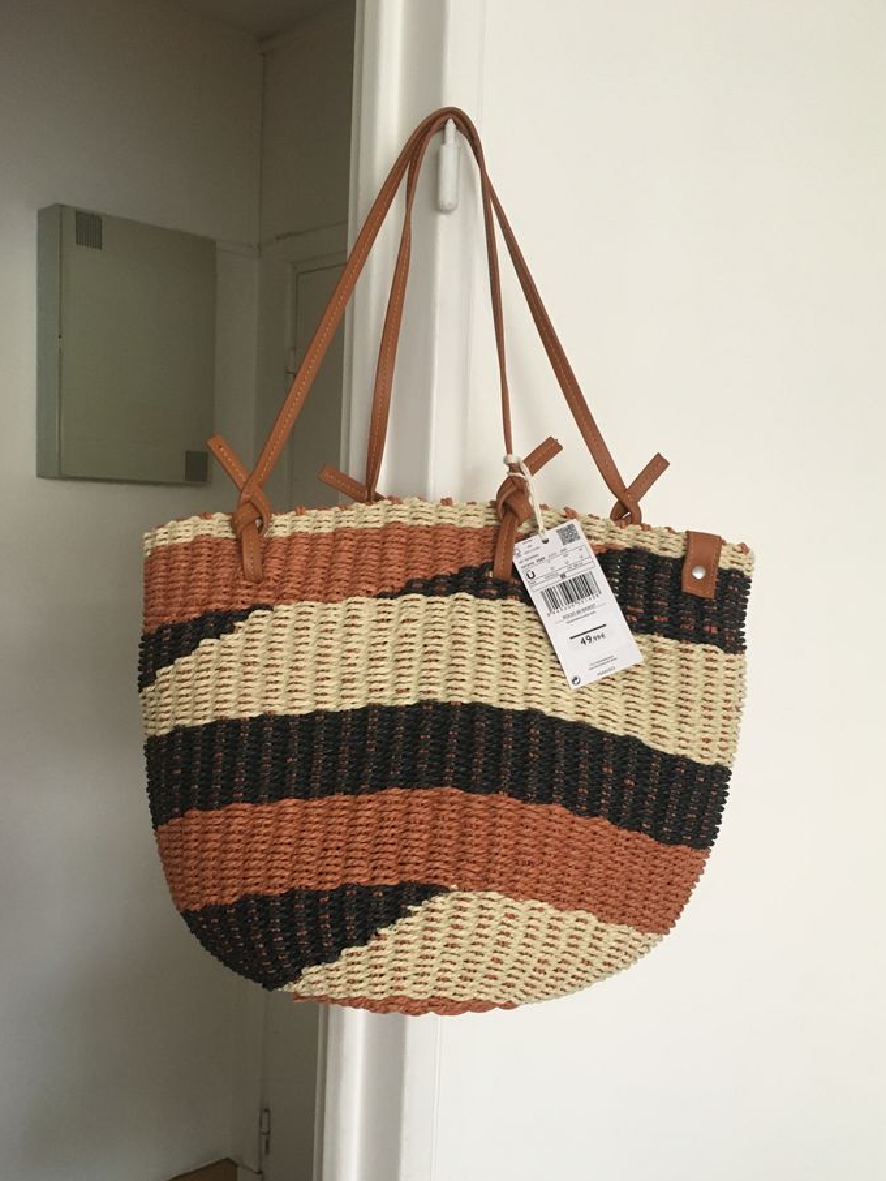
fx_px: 1092
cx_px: 470
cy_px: 632
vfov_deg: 56.7
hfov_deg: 44.2
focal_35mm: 32
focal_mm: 4.15
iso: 160
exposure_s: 1/33
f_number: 2.2
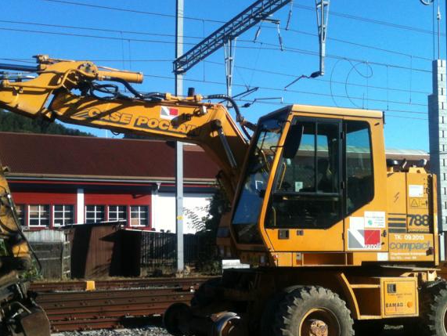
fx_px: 633
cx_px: 211
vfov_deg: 29.7
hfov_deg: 38.9
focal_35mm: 49
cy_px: 184
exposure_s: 1/758
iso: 64
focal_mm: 3.85
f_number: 2.8
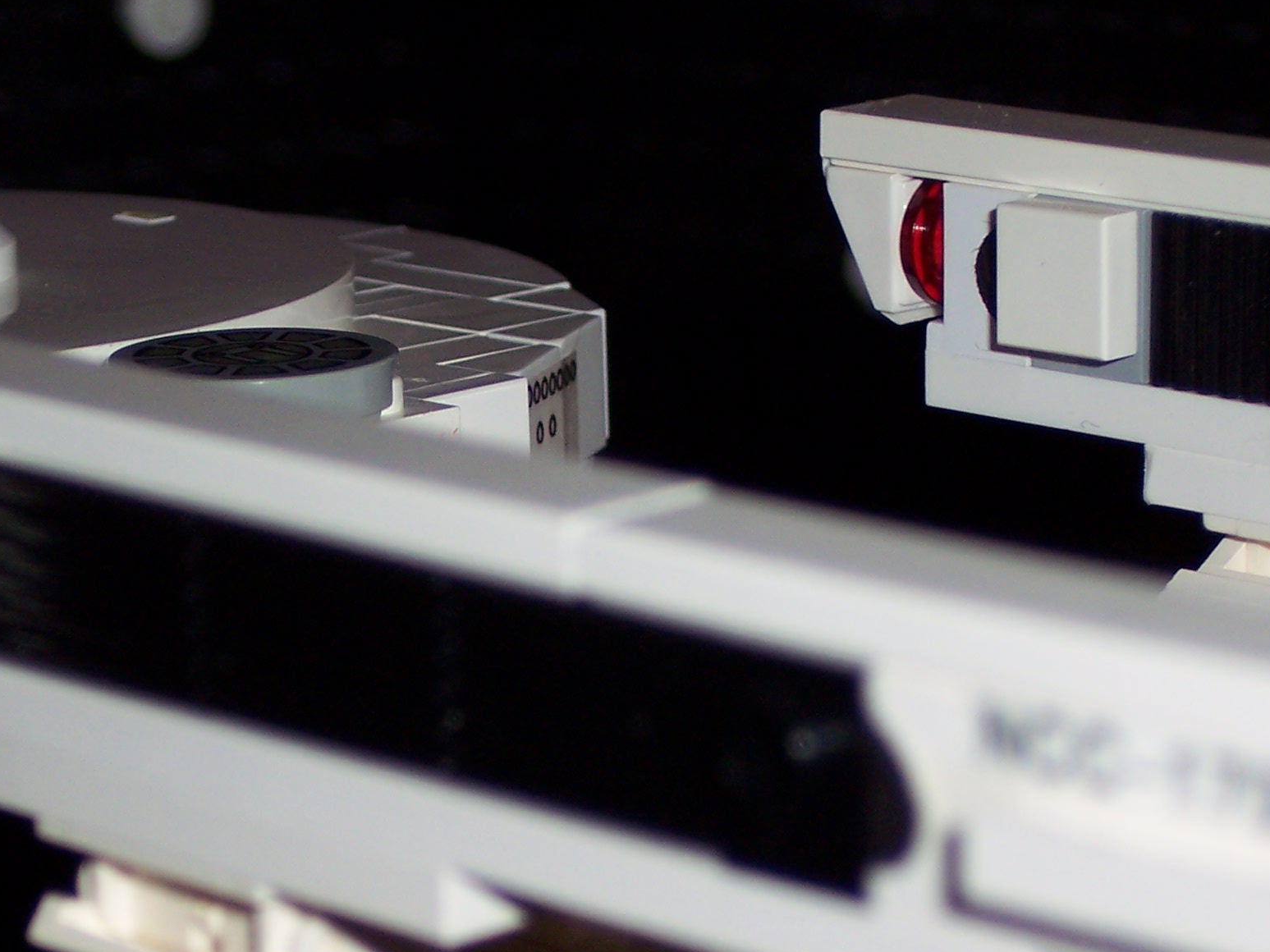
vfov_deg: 8.8
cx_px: 353
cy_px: 770
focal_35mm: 168
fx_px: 6163
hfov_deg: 11.7
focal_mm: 18.7
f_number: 4.1
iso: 100
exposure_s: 1/90
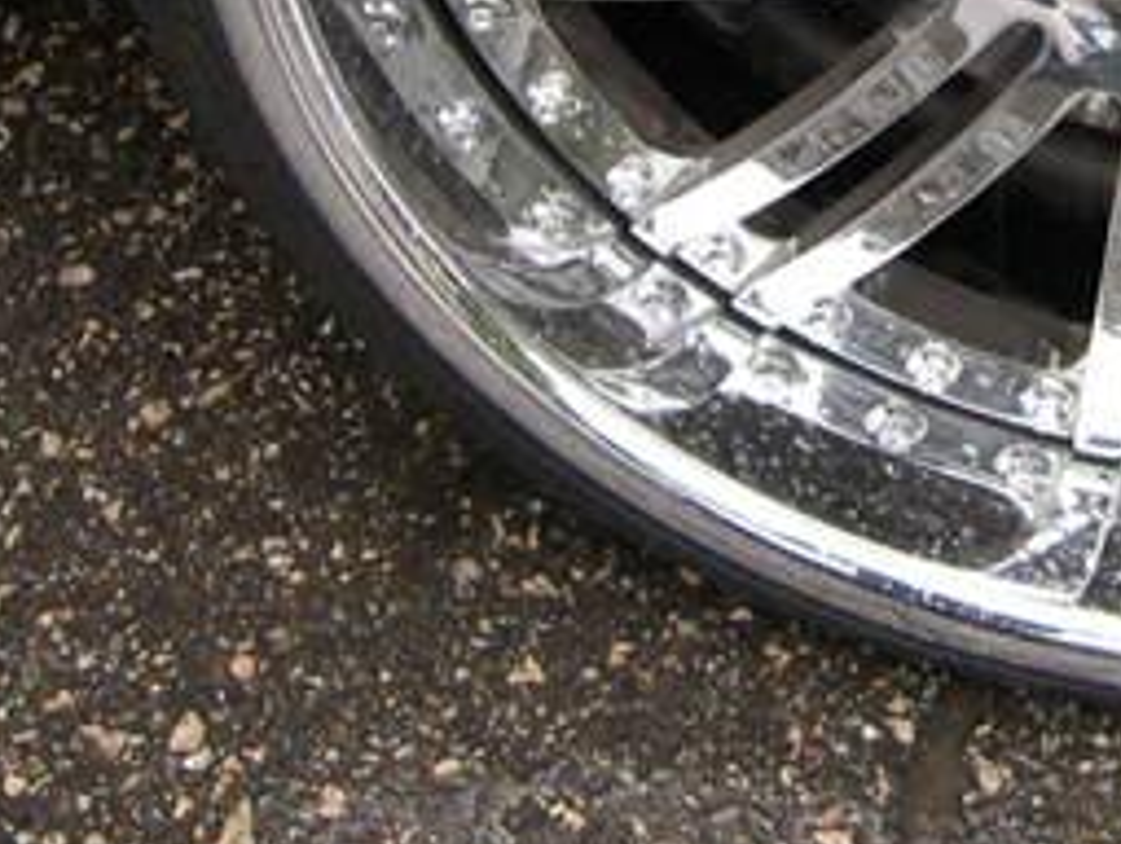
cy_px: -242
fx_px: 3859
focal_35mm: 119
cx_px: 1033
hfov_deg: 16.3
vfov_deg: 12.1
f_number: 2.8
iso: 100
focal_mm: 8
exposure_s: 1/66.5
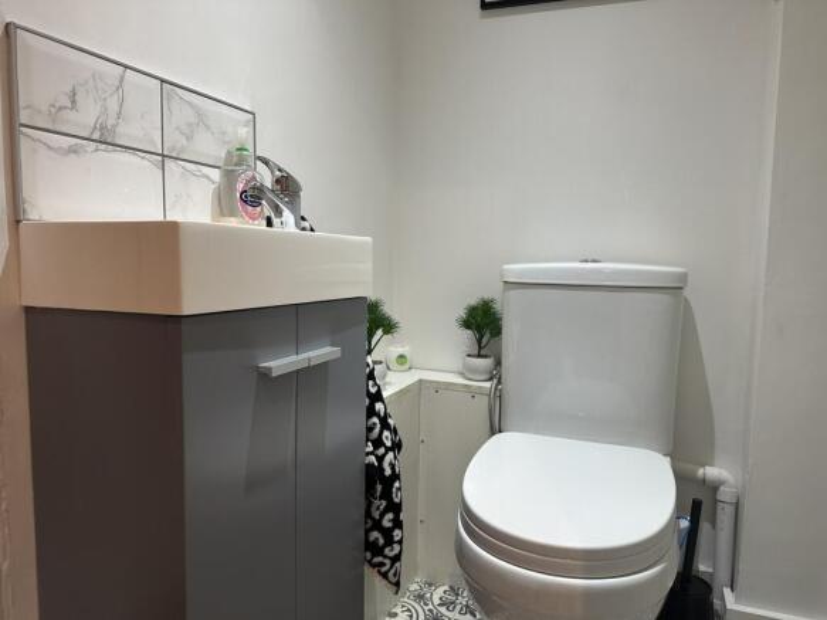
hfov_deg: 71.6
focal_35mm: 24
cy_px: 310
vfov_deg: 56.8
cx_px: 414
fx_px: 573
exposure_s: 1/100
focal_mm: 6.86
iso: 160
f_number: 1.78
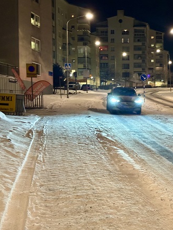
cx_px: 153
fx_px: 440
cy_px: 117
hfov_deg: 21.8
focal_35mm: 66
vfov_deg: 29.4
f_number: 1.78
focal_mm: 6.86
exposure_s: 1/33
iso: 500
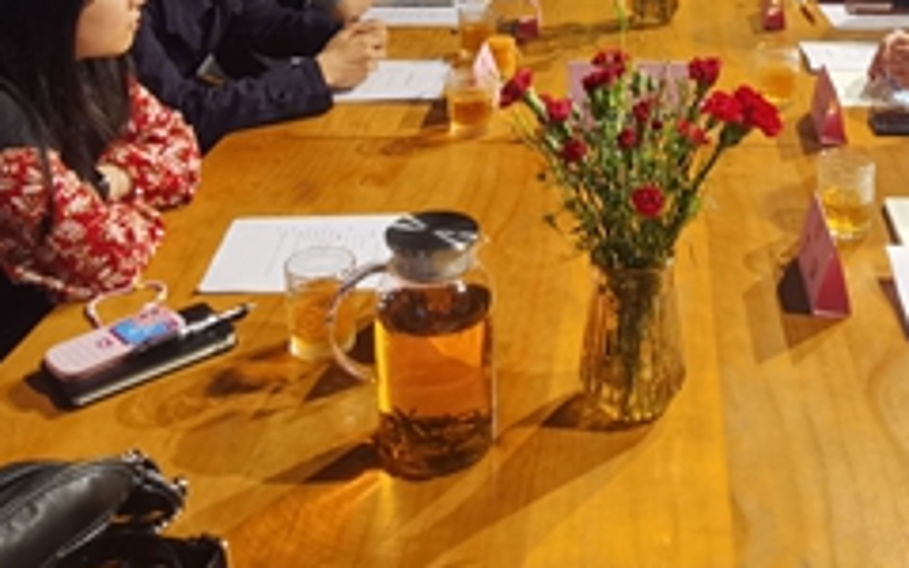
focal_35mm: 48
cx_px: 610
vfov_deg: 24.1
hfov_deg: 41.3
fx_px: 1189
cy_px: -136
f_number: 2.2
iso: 200
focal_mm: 2.26
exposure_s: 1/50
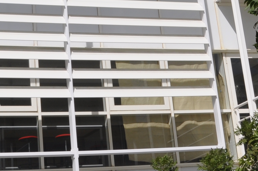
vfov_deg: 11.6
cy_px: -142
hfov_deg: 18.8
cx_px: 124
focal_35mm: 109
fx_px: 780
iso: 200
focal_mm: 18
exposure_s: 1/500
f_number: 11
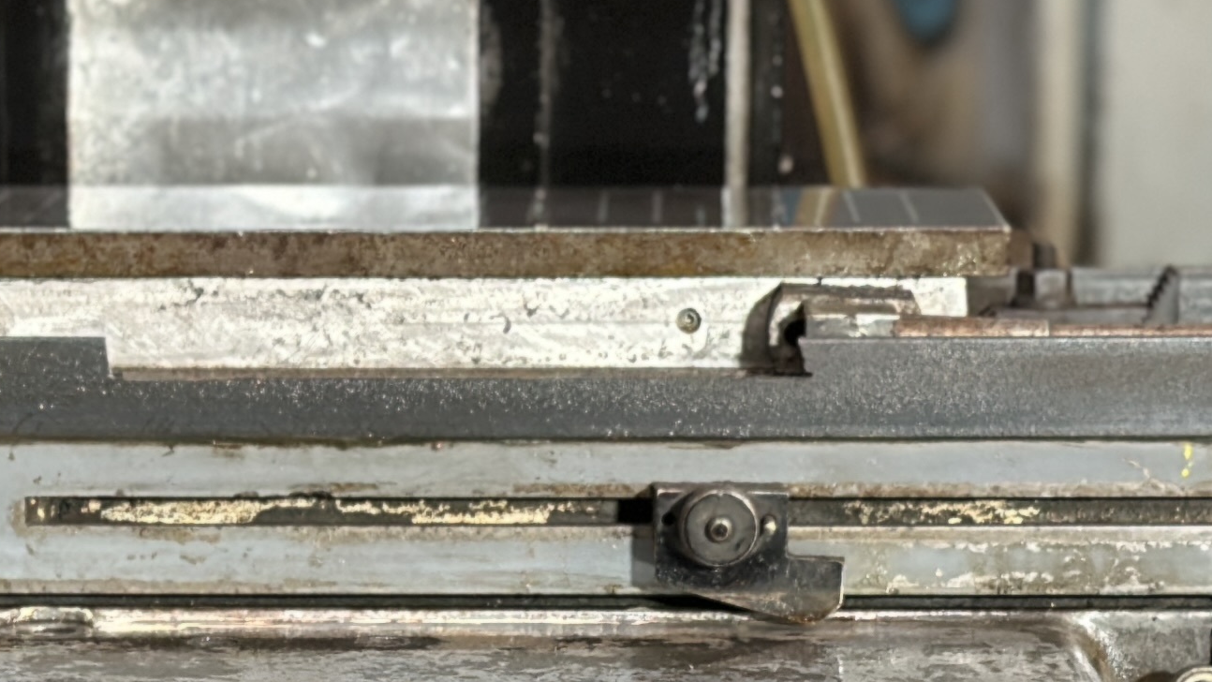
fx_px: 5239
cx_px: 406
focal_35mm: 163
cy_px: 945
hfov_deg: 13.2
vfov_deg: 7.4
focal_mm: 6.86
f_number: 1.78
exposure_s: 1/50
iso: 160
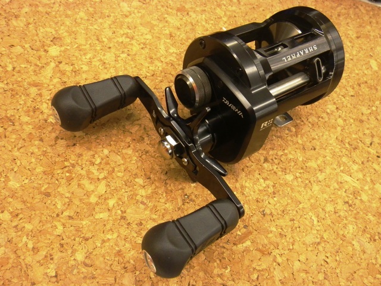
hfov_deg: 54.0
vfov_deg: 41.8
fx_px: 374
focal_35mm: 34
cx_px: 190
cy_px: 143
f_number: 3.8
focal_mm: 6.1
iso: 400
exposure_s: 1/50
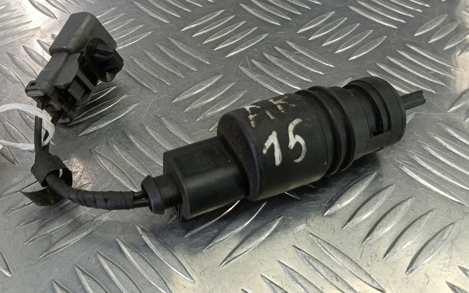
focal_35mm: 31
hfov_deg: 61.0
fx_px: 396
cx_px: 203
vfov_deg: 40.3
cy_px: 112
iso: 111
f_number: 1.6
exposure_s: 1/50
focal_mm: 4.11
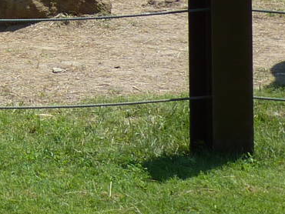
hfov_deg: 14.4
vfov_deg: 12.6
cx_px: -321
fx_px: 890
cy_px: -162
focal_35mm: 108
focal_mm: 4.1
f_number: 4
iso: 80
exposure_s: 1/500
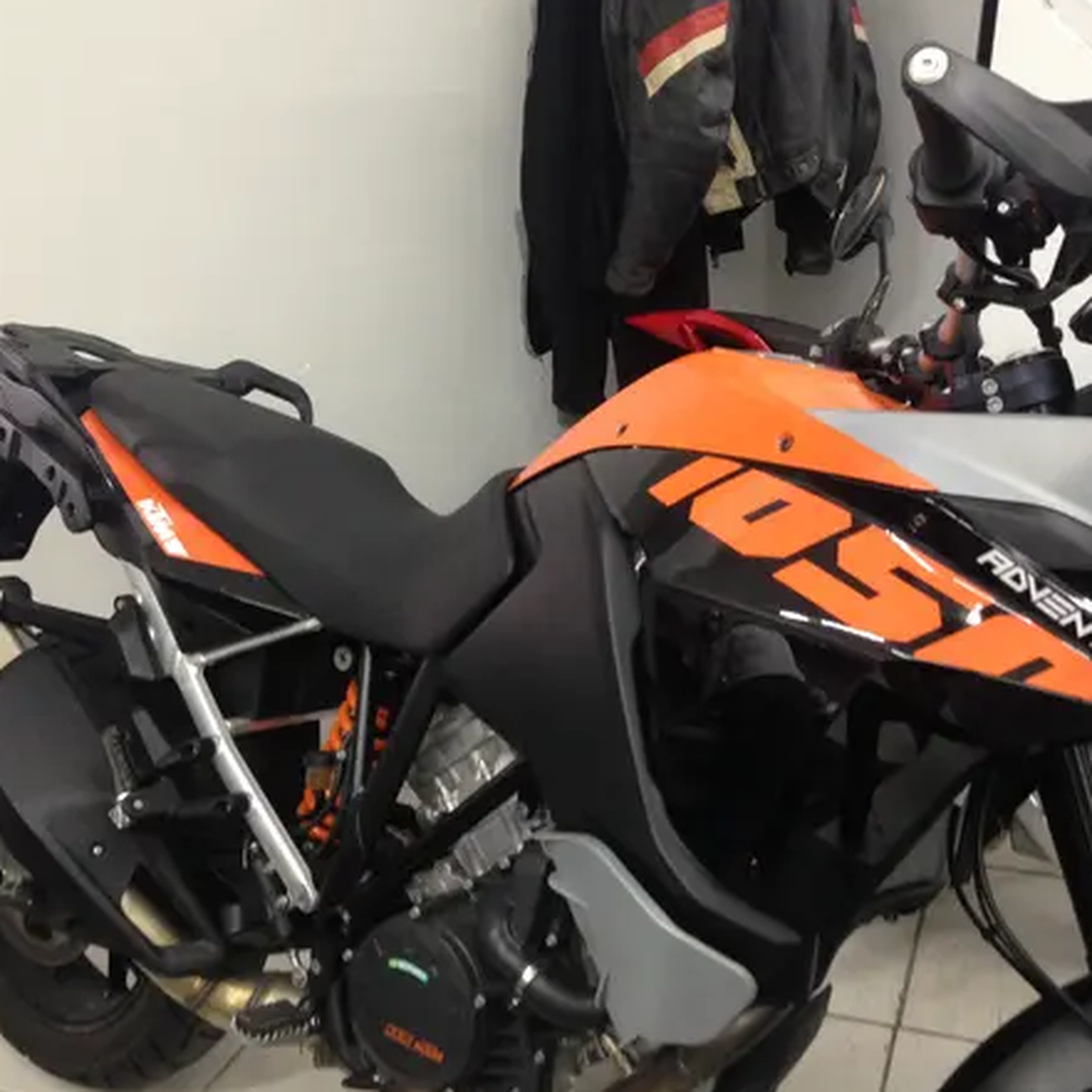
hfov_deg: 40.6
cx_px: 691
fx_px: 1463
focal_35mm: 41
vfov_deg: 40.9
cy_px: 534
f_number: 2.4
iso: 250
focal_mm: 4.12
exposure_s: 1/20
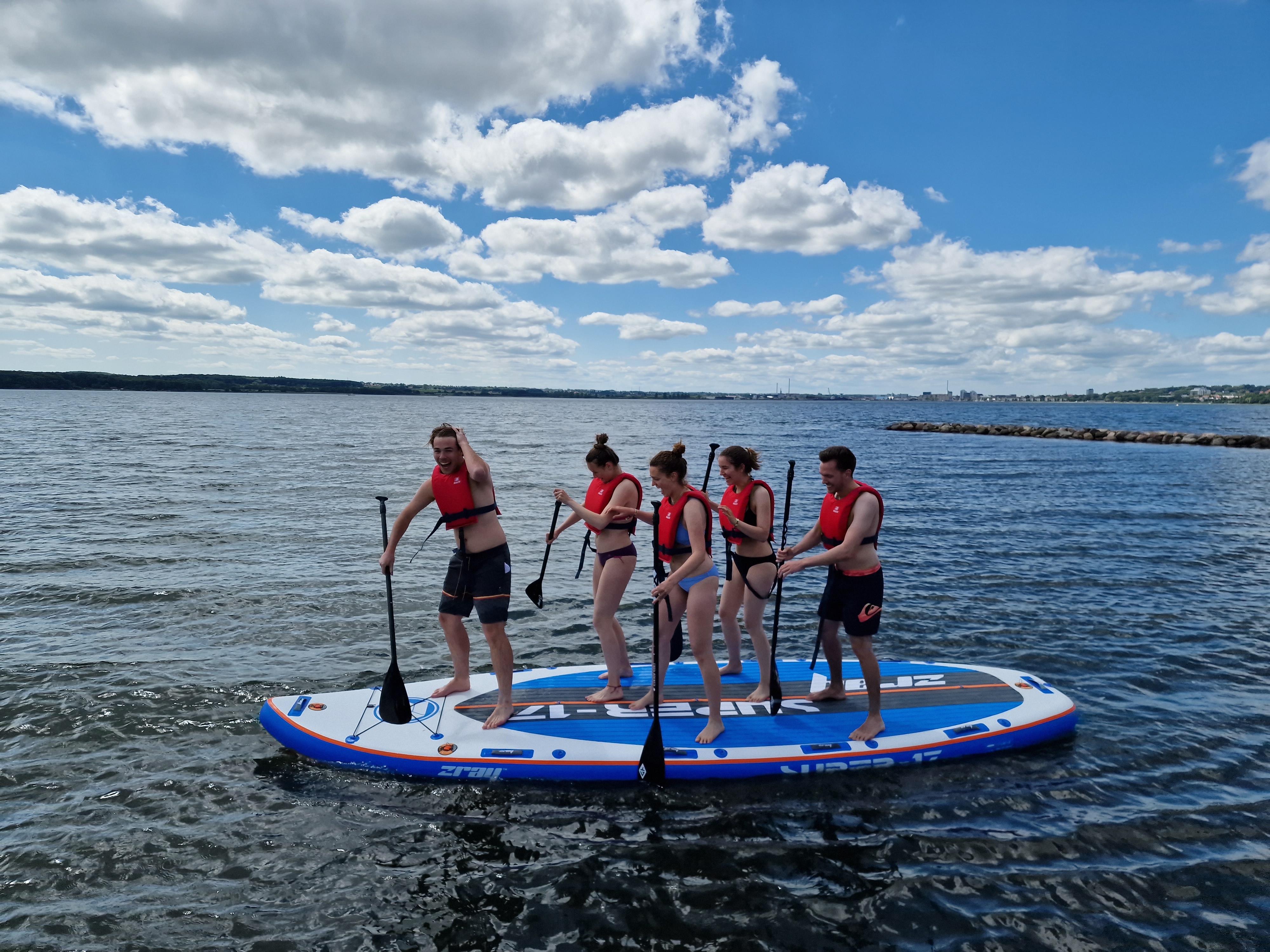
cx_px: 635
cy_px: 476
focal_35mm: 23
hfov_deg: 73.9
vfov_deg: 58.9
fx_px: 844
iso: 50
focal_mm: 6.4
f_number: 1.8
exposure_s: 1/2088
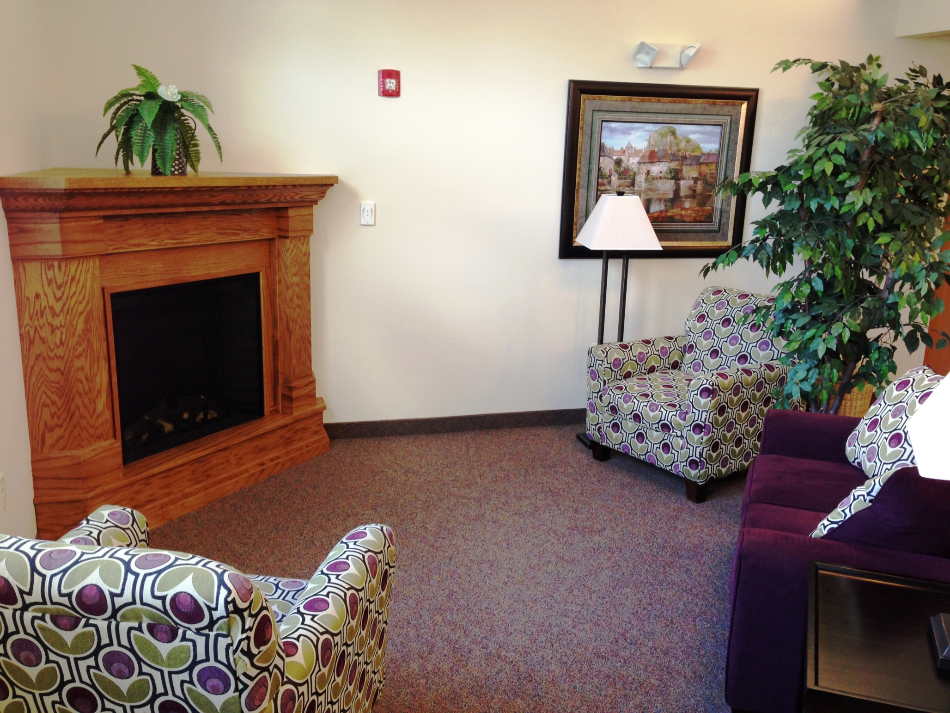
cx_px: 475
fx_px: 906
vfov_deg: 42.9
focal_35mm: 33
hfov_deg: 55.4
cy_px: 356
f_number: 2.4
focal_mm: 4.13
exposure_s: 1/20
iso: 64
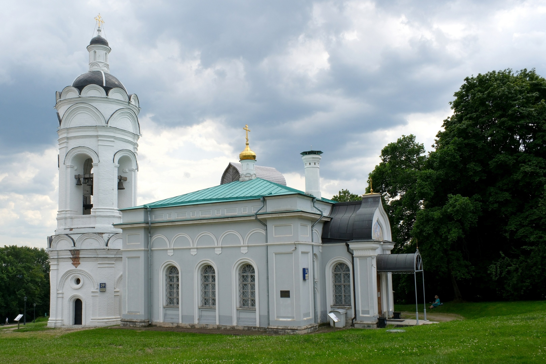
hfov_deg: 67.4
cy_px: 182
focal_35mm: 27
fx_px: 409
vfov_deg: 47.9
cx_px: 273
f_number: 11
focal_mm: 18
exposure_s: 1/320
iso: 320
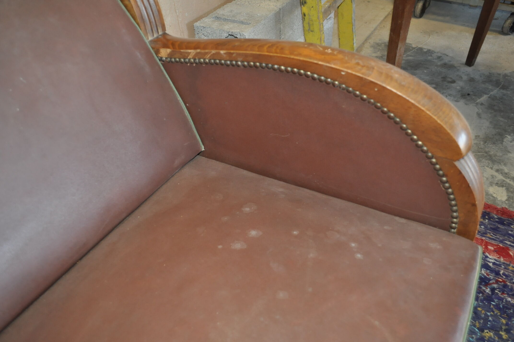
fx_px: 428
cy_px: 171
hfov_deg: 62.0
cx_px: 257
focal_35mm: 30
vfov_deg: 43.5
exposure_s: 1/60
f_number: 3.8
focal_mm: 20
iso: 800
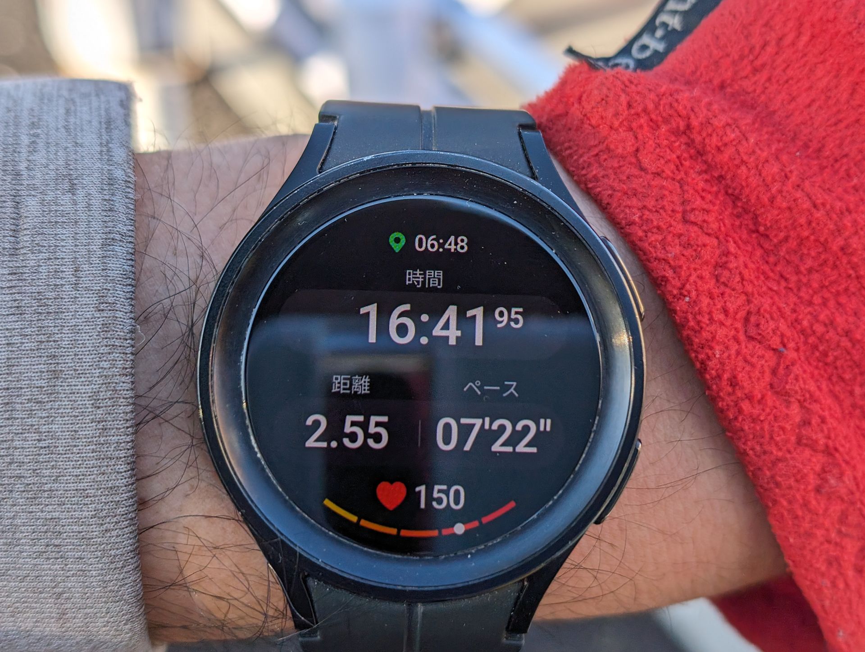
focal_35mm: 49
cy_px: 326
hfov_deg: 38.9
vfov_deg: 29.8
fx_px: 1226
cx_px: 432
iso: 19
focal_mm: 6.9
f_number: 1.68
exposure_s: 1/296
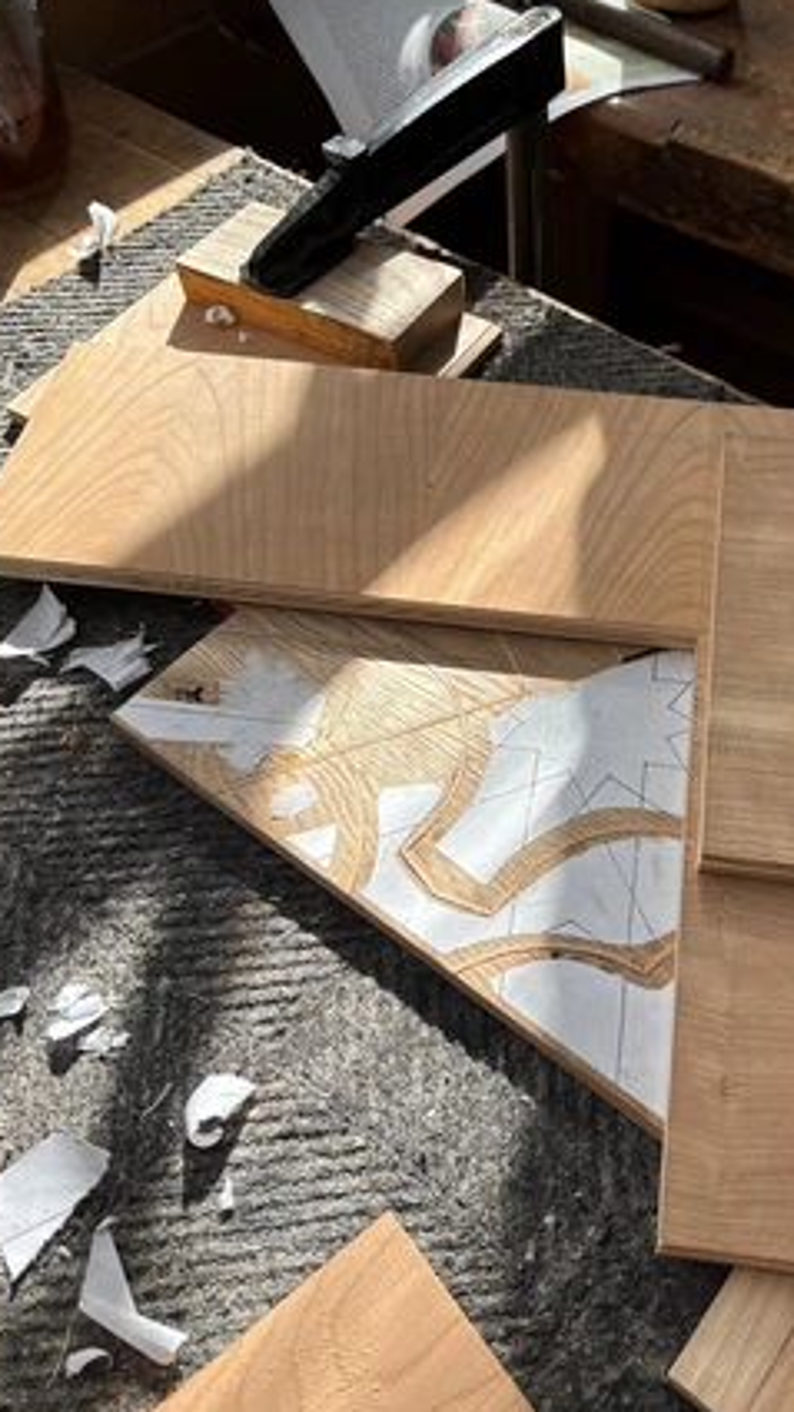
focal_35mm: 32
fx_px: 1198
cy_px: 701
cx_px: 551
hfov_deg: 36.2
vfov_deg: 61.0
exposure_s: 1/951
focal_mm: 5.96
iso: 50
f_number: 1.6
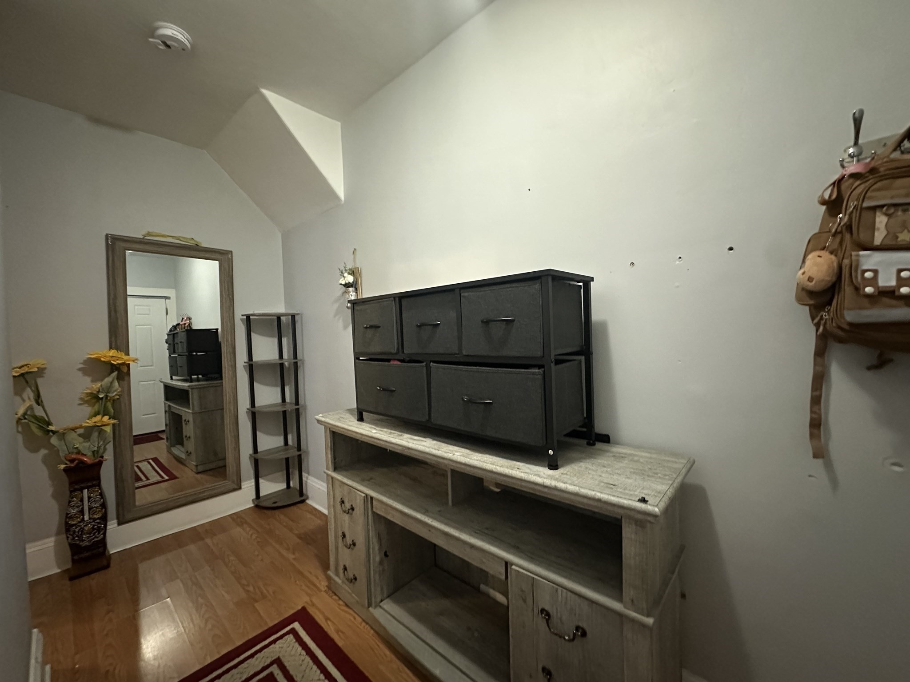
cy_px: 341
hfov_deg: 102.1
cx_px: 455
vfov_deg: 85.7
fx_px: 368
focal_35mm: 14
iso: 1000
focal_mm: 2.22
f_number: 2.2
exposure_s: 1/40
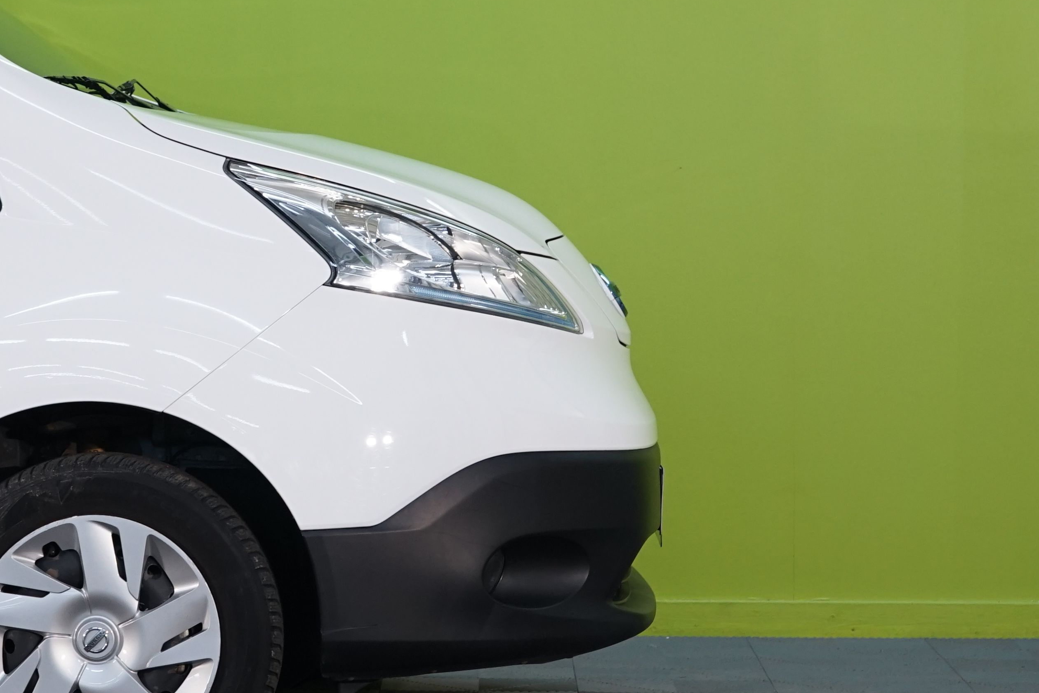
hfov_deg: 15.5
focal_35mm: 131
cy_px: 232
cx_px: 201
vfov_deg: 10.5
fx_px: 3780
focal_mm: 55
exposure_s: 1/25
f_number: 6.3
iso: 640
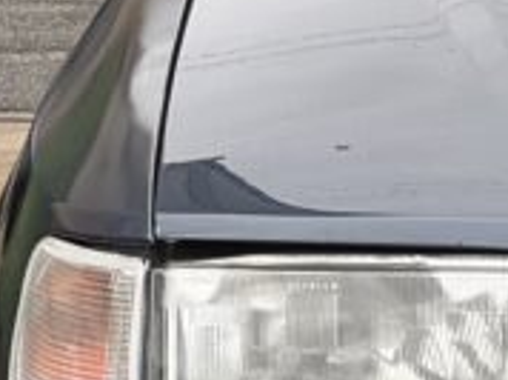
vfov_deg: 4.3
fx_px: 5085
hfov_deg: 5.6
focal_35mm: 347
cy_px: 151
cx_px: 1056
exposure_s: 1/121
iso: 40
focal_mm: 9
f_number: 2.8
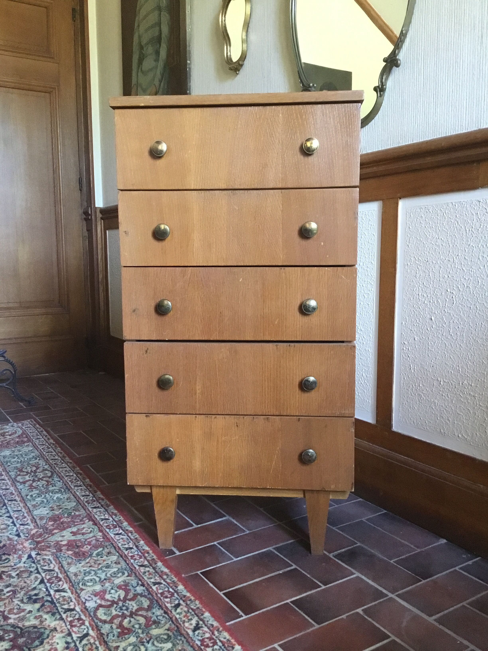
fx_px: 583
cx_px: 244
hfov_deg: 45.4
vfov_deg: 58.4
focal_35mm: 31
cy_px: 326
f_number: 2.4
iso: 250
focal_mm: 3.3
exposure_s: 1/17
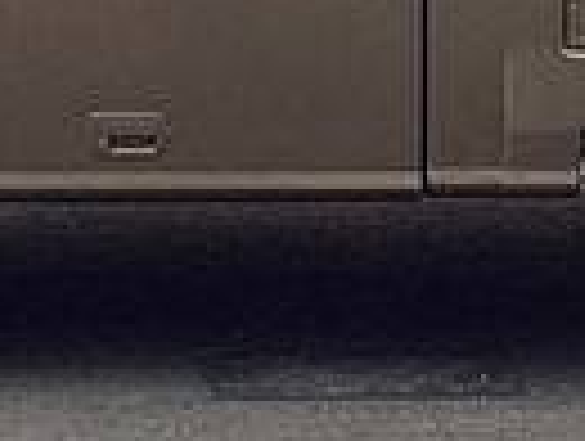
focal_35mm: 238
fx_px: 4030
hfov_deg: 8.3
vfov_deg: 6.1
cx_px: 189
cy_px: -351
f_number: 2.4
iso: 25
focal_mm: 3.3
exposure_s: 1/120
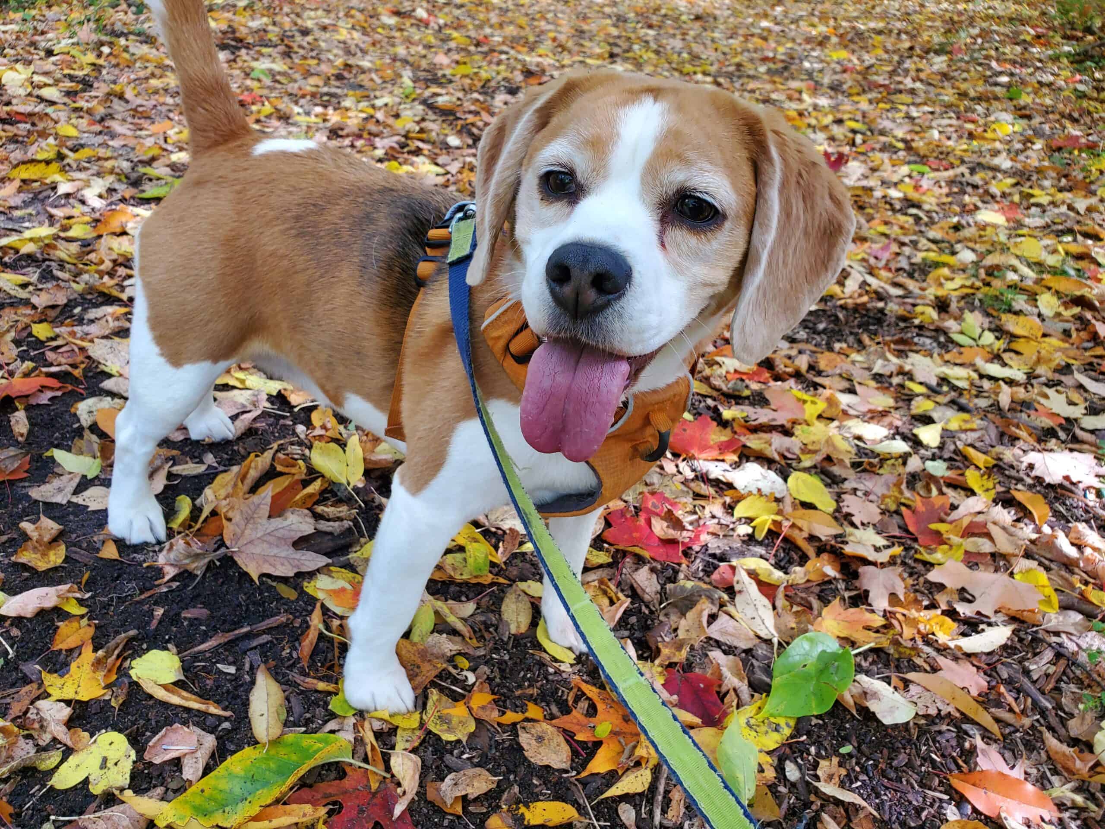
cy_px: 414
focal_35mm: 26
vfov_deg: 53.1
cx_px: 552
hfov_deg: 67.3
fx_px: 830
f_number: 2.4
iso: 160
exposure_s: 1/120
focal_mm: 4.3
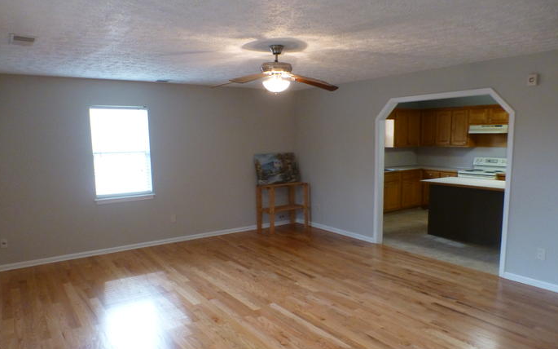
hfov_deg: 70.4
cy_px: 194
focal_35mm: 26
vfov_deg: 47.5
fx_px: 395
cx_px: 279
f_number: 3.3
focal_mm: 4.3
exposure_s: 1/50
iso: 400
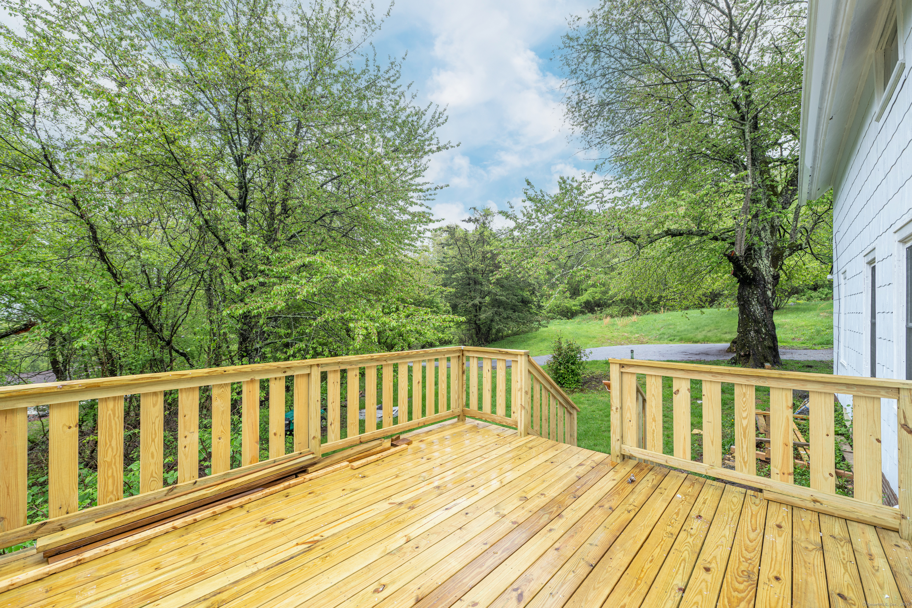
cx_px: 456
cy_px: 304
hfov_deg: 104.3
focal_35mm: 14
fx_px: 355
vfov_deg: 81.2
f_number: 6.3
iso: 160
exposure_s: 1/125
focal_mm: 14
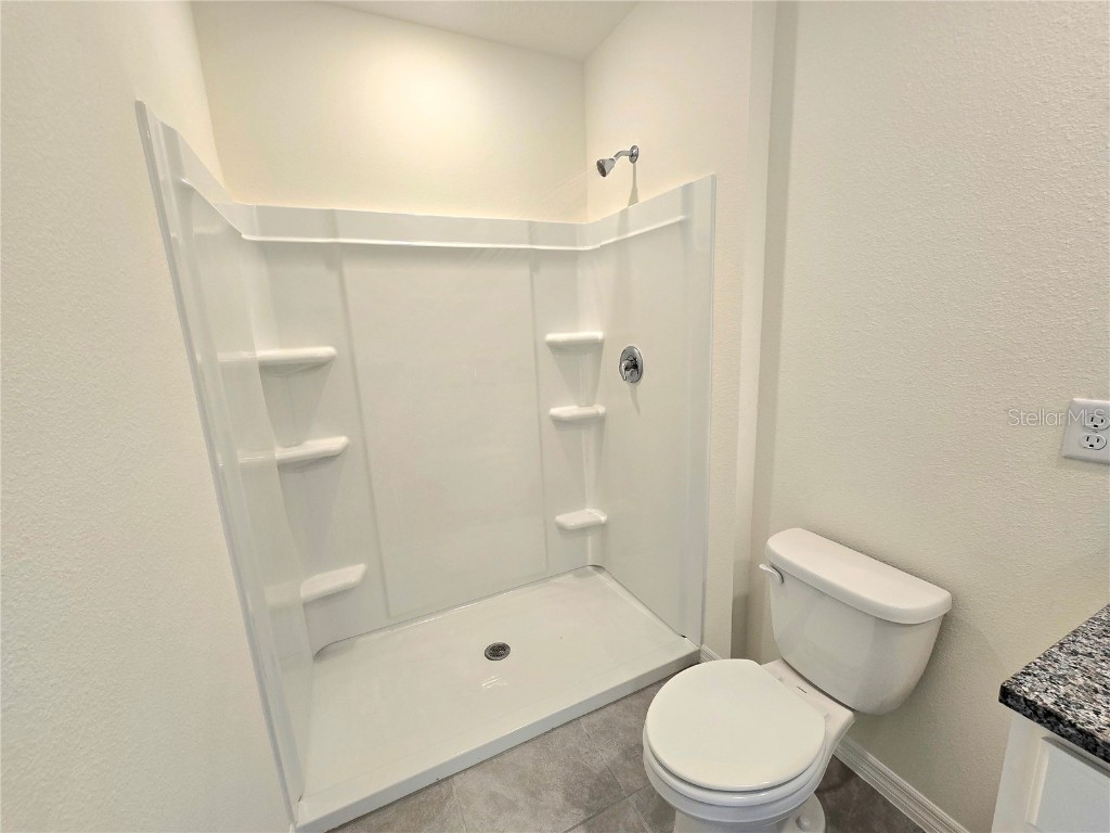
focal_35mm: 13
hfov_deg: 106.2
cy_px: 416
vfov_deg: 89.9
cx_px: 555
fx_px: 417
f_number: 2.2
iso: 64
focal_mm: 2.2
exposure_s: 1/60.2
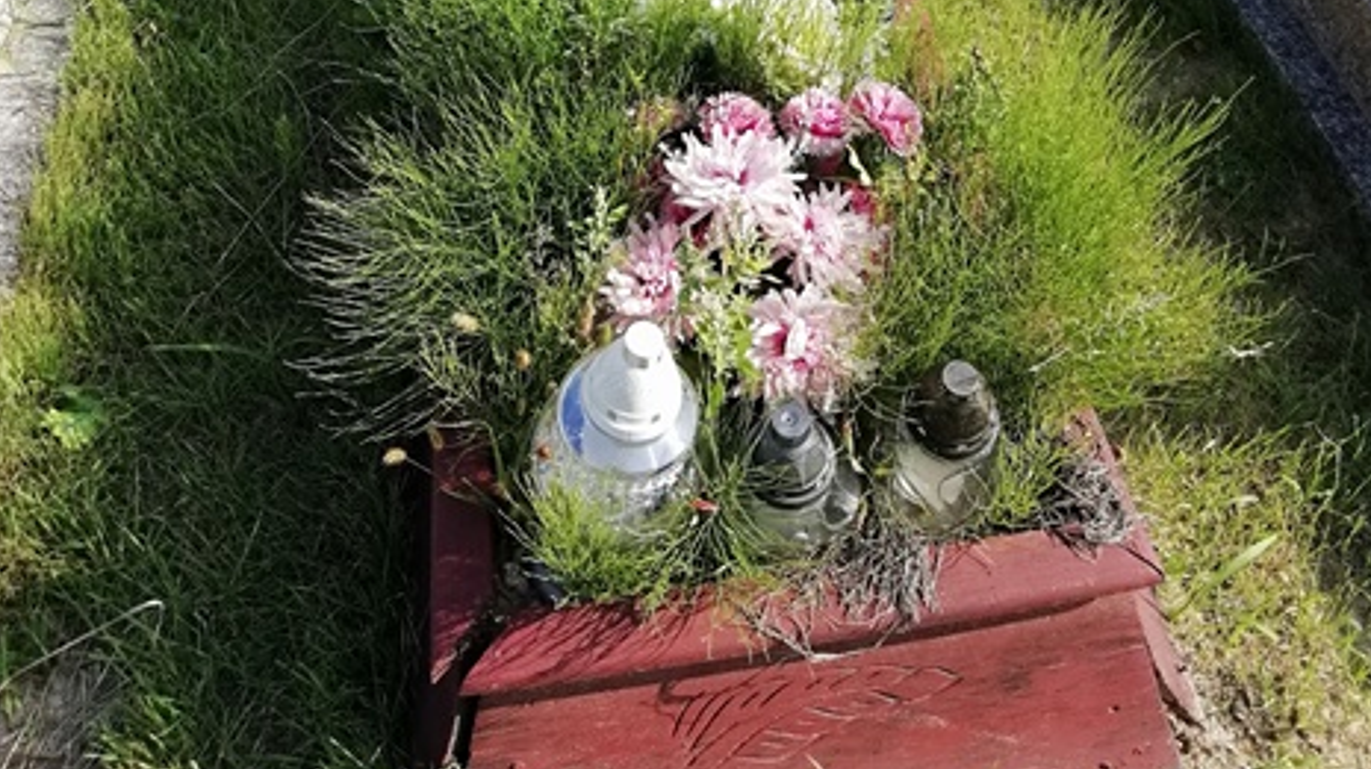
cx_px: 699
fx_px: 1417
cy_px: -141
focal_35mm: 39
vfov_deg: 27.0
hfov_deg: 51.6
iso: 50
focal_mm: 3.21
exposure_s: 1/654
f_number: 2.2
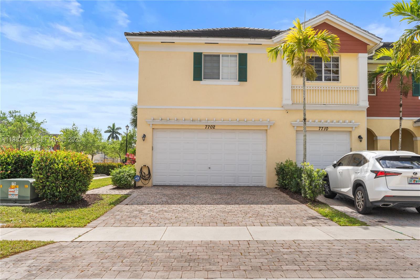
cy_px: 140
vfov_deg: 47.9
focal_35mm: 27
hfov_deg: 67.4
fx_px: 315
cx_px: 210
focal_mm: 18
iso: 125
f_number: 10
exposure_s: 1/250
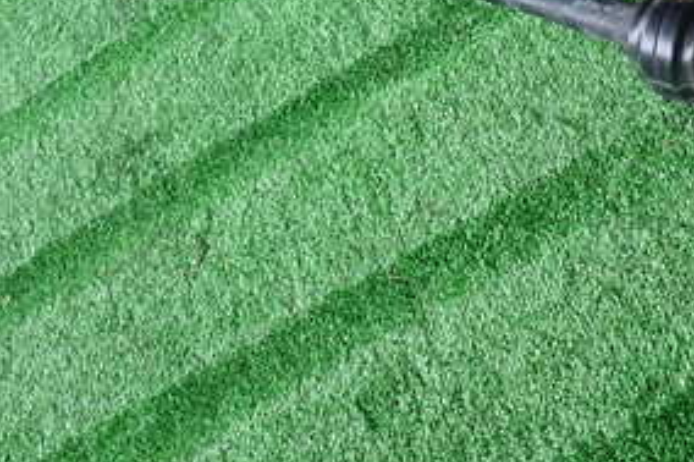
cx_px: 418
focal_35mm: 55
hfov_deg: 36.1
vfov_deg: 24.5
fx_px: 1060
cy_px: 181
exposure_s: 1/100
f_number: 2
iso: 100
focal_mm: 4.5
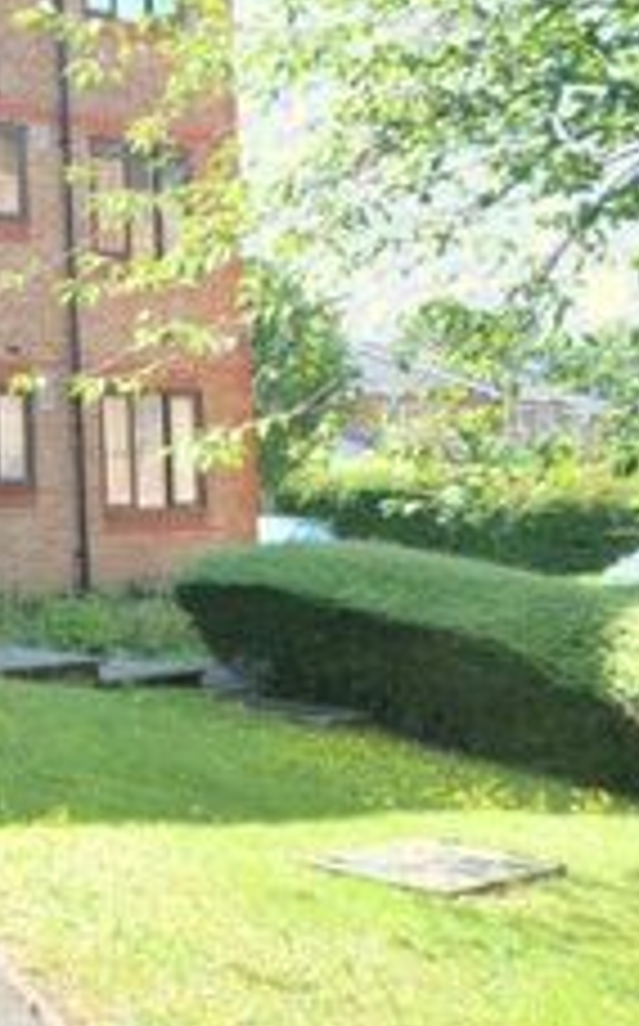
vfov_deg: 42.4
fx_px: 1313
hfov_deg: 17.5
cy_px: 382
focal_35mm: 47
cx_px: -702
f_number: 14
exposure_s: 1/40
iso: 400
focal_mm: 10
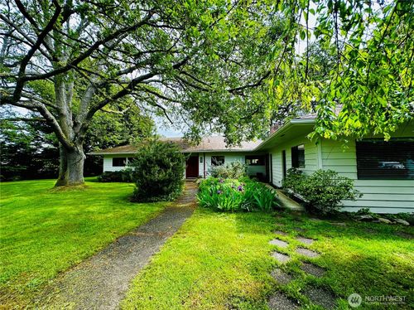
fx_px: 167
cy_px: 155
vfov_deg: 85.6
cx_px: 207
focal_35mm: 14
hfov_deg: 102.1
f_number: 2.2
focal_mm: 2.22
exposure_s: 1/344
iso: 40
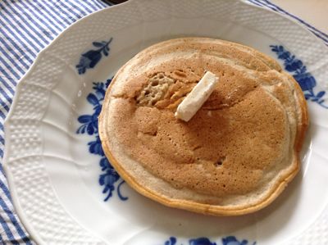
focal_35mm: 33
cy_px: 122
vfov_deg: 42.9
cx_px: 164
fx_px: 312
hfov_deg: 55.4
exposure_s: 1/24
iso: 100
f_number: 2.4
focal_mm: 3.3
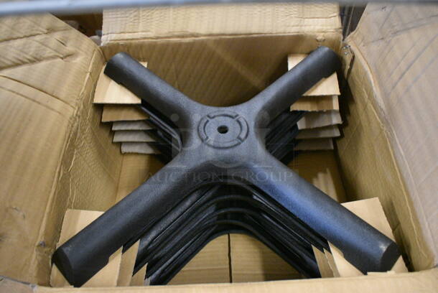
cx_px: 219
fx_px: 365
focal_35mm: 30
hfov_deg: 61.9
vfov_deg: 43.7
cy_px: 146
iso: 7200
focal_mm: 20
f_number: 3.8
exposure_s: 1/125
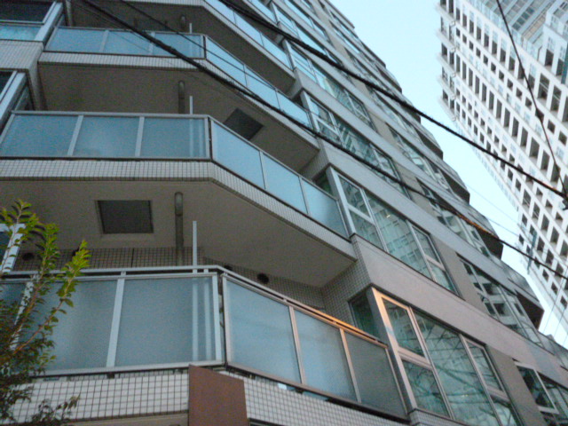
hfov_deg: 63.4
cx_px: 284
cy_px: 213
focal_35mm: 28
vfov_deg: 49.7
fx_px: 459
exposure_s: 1/60
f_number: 3.1
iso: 1000
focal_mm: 5
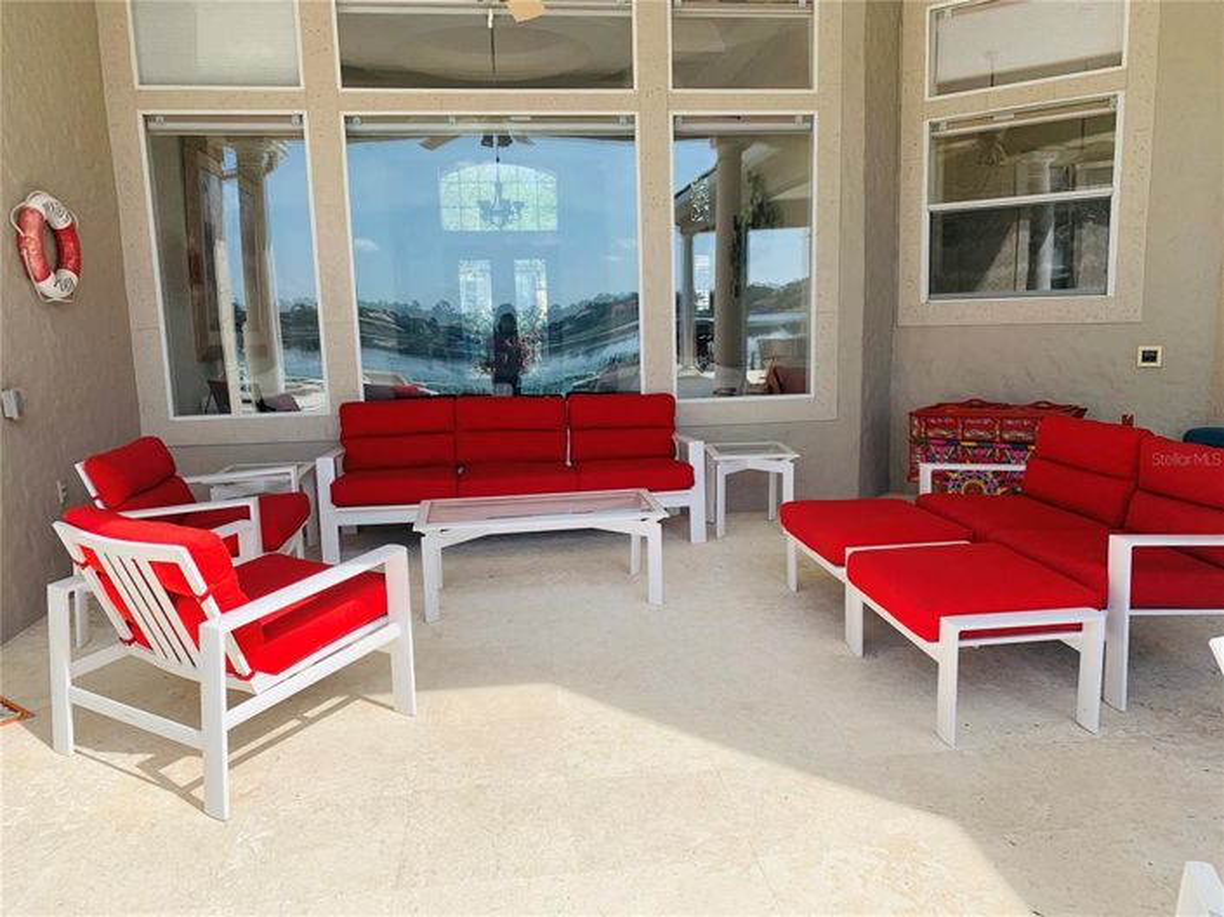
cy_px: 458
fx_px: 919
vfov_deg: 53.0
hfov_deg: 67.3
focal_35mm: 26
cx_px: 612
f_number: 1.8
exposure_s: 1/1748
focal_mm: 4.25
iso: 25
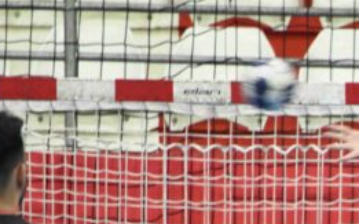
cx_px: 640
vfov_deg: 1.1
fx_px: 11758
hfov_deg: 1.7
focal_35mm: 1202
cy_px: 376
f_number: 6.3
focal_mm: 300
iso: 2500
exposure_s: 1/320
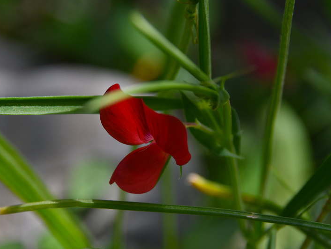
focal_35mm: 580
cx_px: 140
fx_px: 5547
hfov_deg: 3.4
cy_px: 136
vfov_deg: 2.6
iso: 220
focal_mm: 250
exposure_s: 1/125
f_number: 8
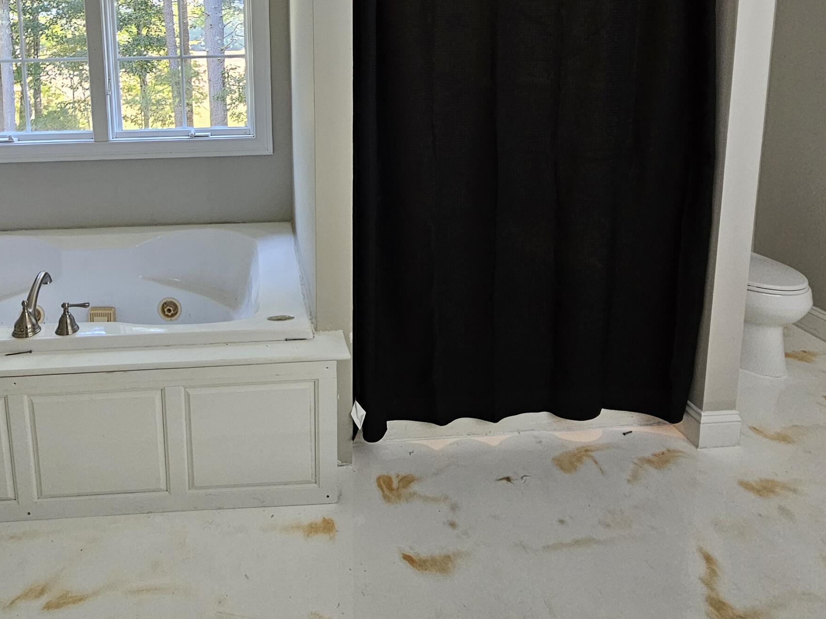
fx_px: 525
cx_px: 284
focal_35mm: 22
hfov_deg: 74.3
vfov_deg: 56.6
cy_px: 123
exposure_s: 1/77.4
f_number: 2.2
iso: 250
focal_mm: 2.2
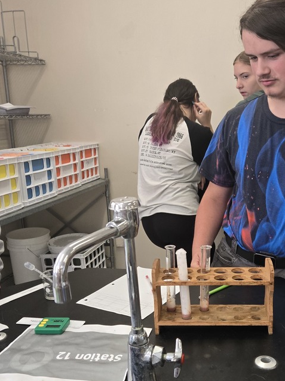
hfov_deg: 38.2
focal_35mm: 37
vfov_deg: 49.8
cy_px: 231
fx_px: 407
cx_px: 191
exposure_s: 1/120
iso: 250
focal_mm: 5.4
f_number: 1.8
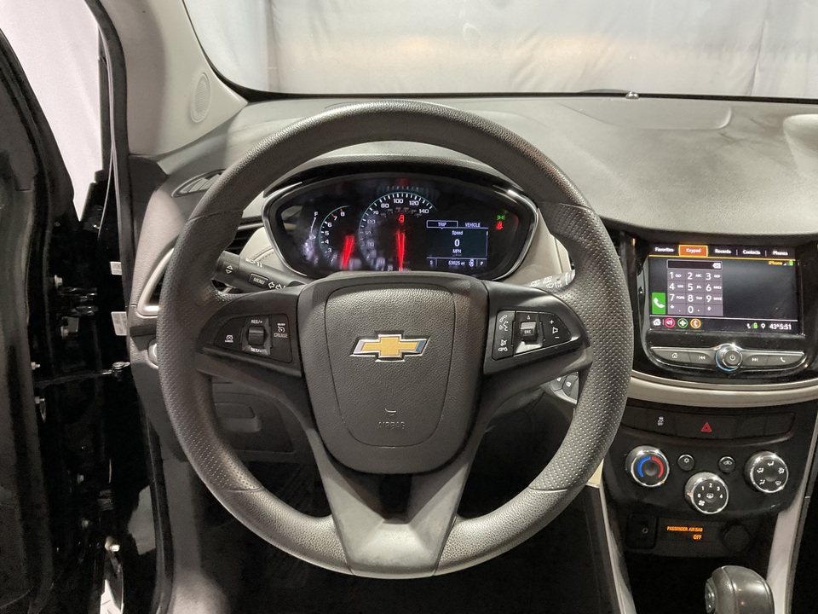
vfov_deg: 48.2
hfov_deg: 61.7
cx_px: 409
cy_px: 307
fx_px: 685
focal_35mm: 29
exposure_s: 1/60
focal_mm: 3
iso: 250
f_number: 1.8
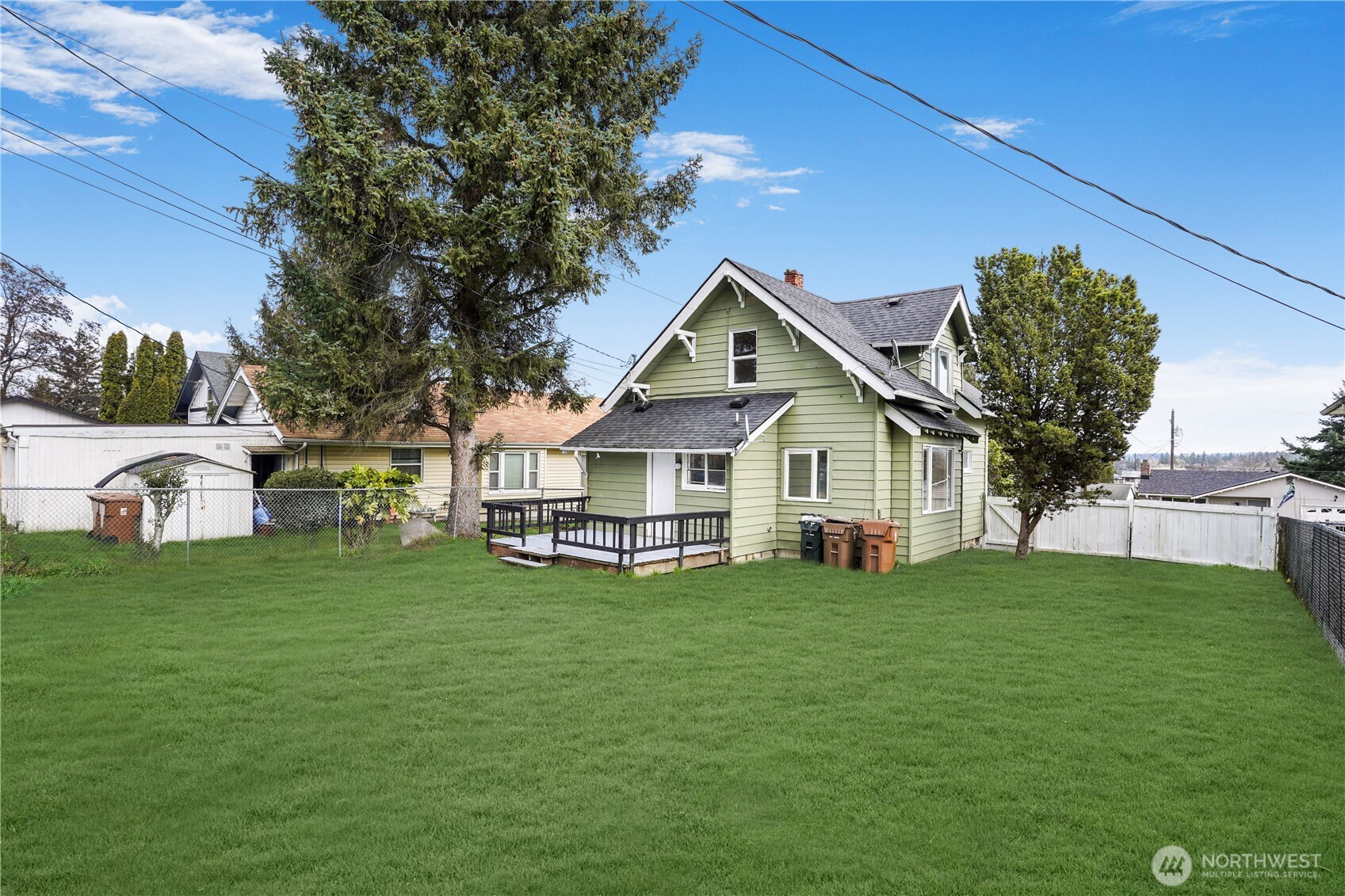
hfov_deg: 93.3
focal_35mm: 17
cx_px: 672
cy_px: 448
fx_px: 635
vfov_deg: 70.4
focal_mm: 17
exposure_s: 1/50
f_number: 11
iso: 100
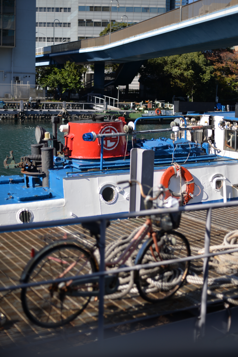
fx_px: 496
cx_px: 119
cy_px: 178
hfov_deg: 27.0
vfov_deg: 39.6
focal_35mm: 50
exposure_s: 1/4000
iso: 100
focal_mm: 50
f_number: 2
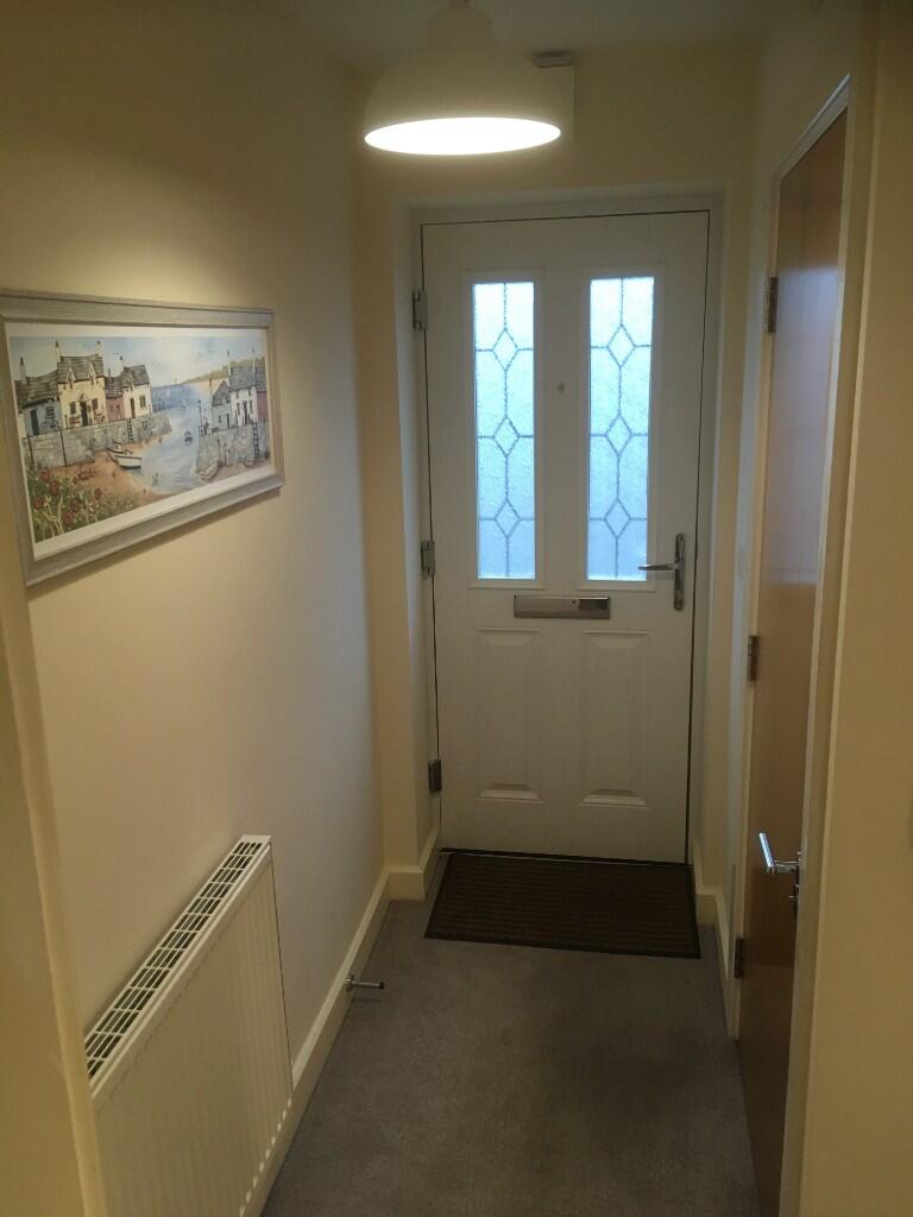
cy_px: 608
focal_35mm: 29
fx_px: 1020
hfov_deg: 48.2
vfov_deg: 61.7
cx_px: 456
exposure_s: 1/33
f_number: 2.2
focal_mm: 4.15
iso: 50
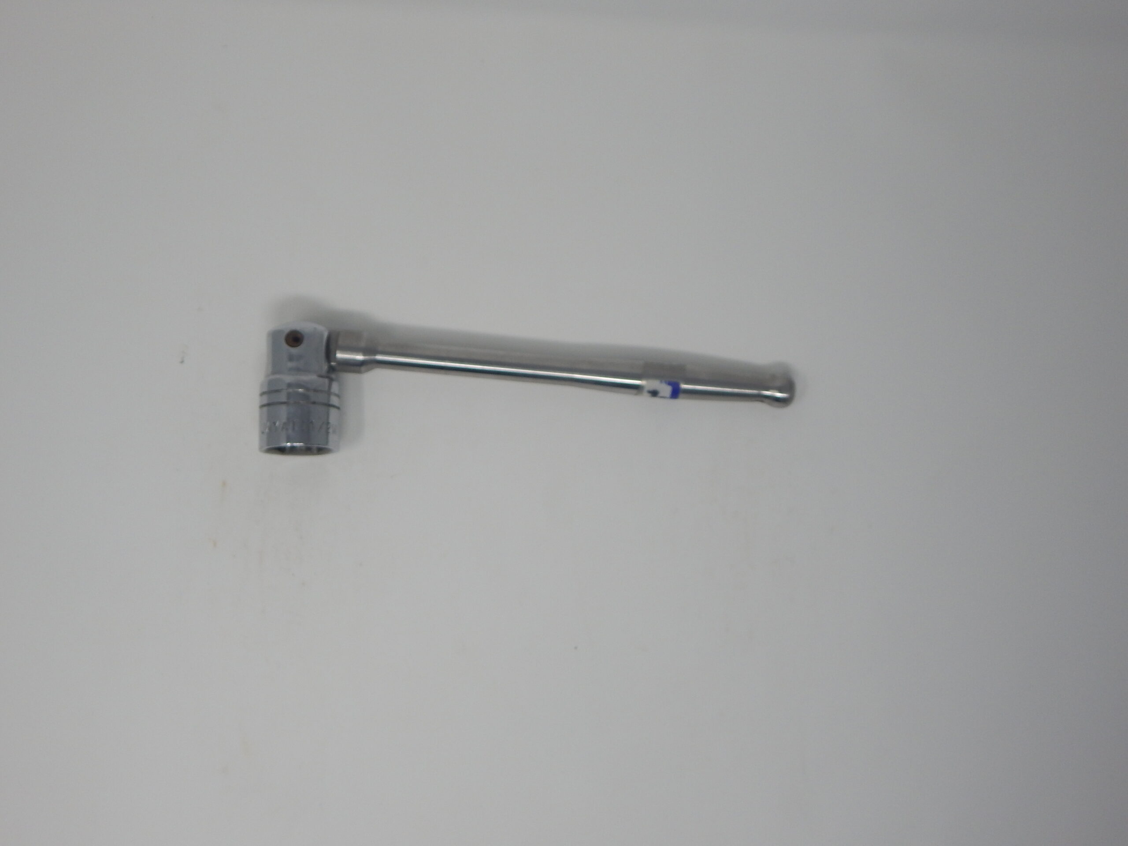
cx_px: 564
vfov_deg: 45.4
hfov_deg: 58.4
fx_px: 1010
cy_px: 423
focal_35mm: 31
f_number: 3.2
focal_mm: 5.6
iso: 125
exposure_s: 1/160
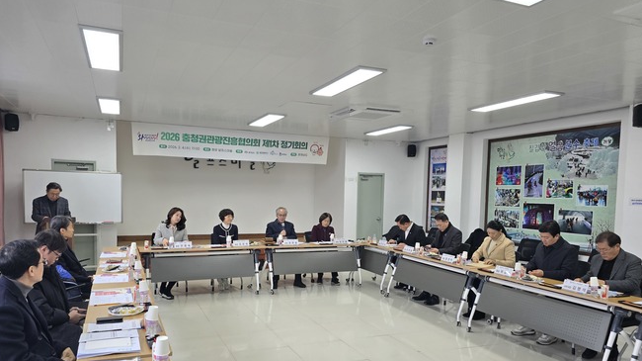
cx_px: 314
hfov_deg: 69.9
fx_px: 459
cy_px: 225
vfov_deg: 42.5
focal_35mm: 27
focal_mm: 6.3
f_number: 1.7
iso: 50
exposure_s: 1/120
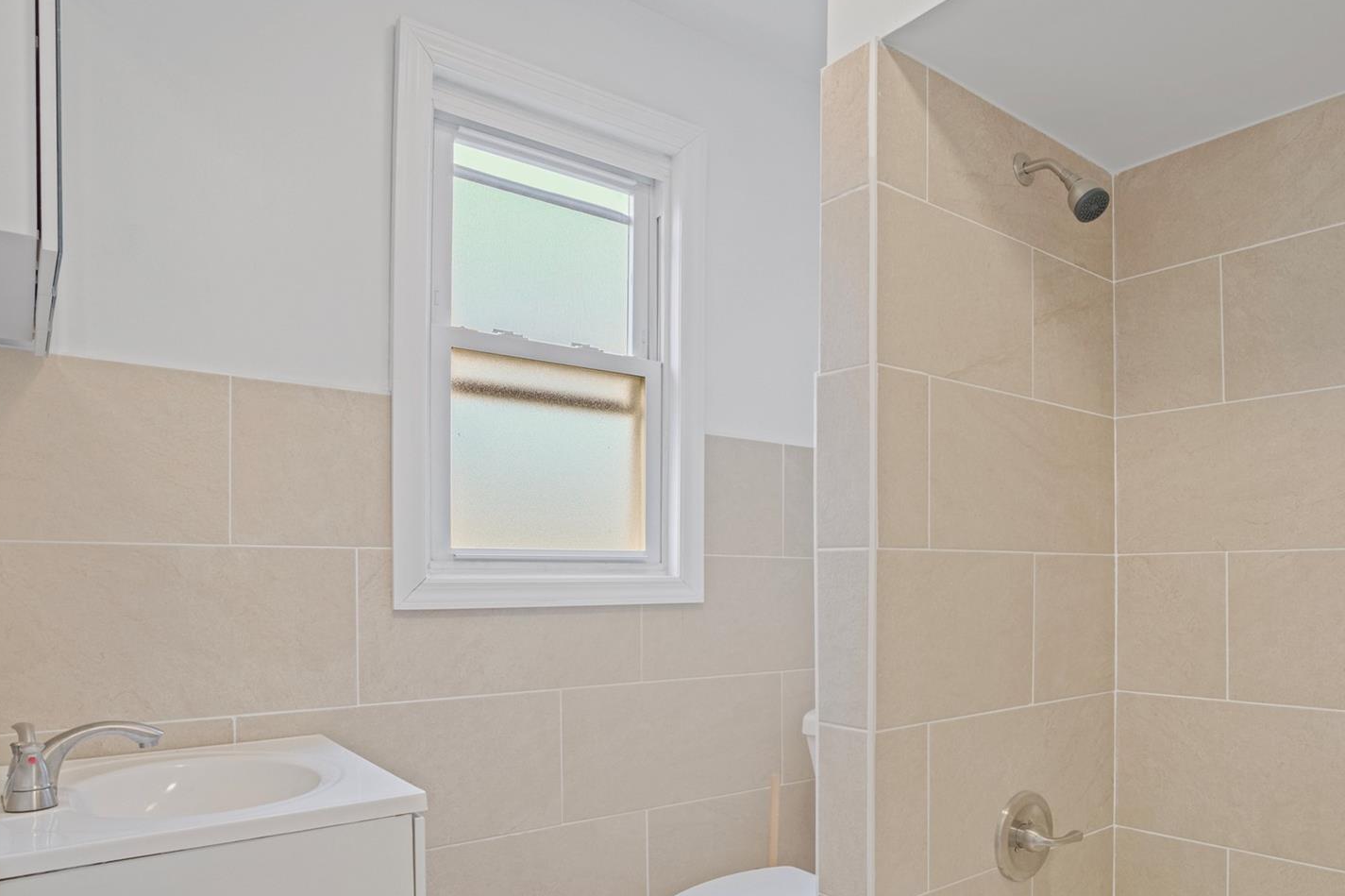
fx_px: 859
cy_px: 529
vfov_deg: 54.8
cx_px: 892
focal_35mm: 23
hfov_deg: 73.9
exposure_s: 1/3
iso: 200
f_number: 16
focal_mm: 16
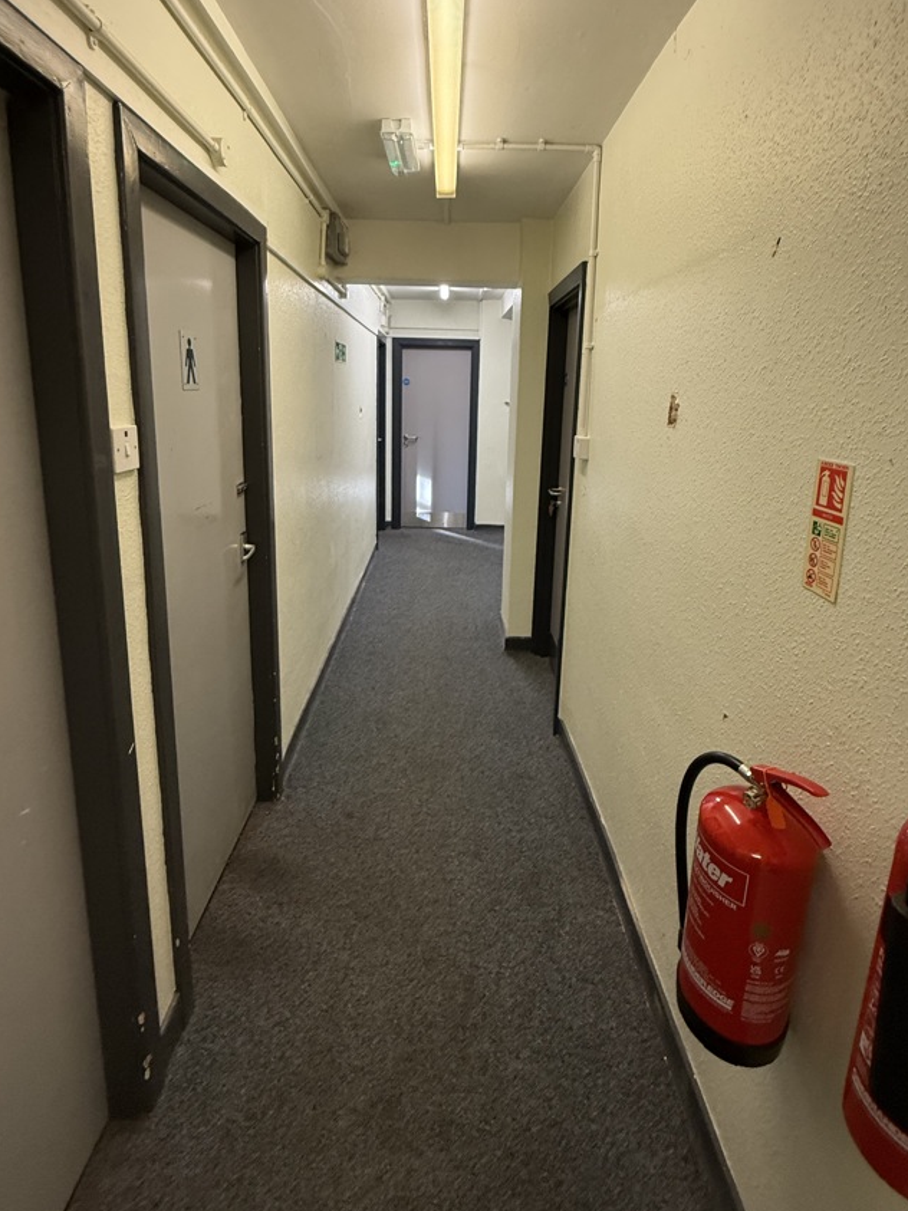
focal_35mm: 17
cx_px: 455
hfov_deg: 74.7
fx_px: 595
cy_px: 497
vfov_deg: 90.1
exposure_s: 1/100
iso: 250
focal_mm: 2.22
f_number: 2.2
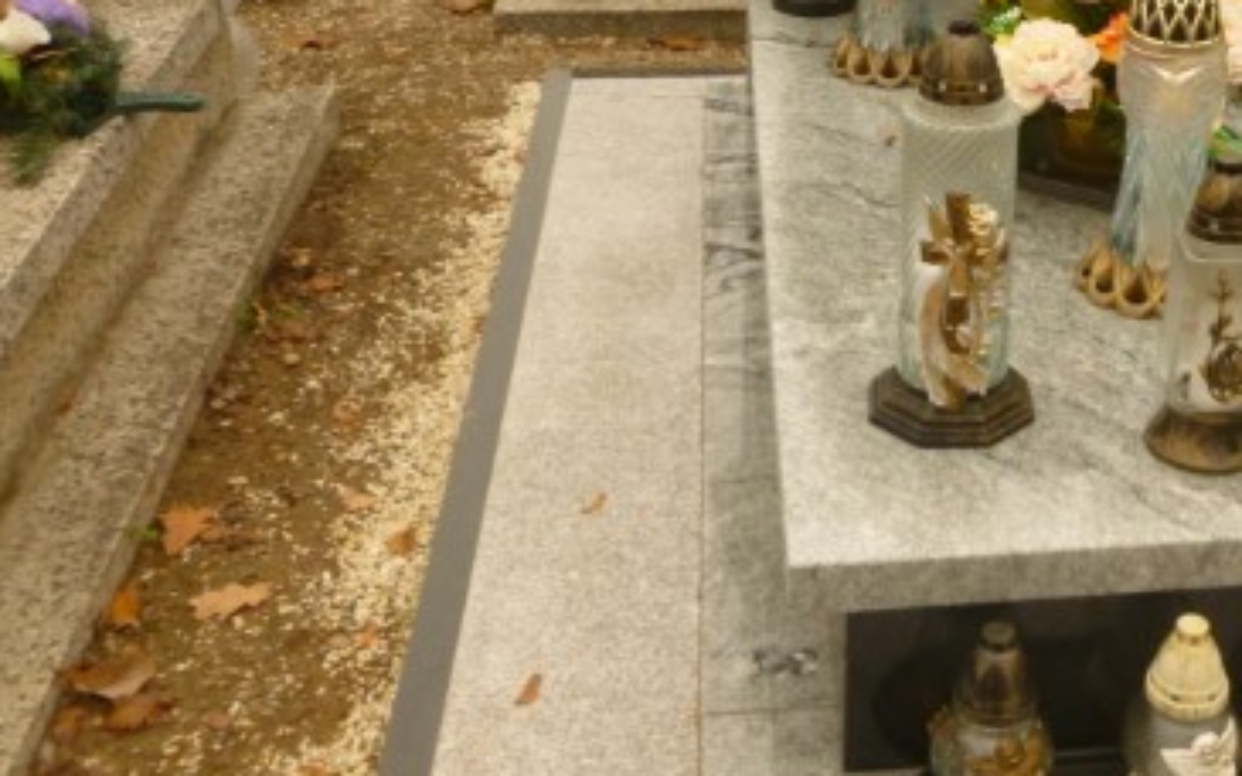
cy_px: -7
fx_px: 1760
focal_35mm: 52
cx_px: 1082
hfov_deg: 36.8
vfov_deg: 23.8
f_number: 3.3
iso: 200
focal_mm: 5
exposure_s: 1/80
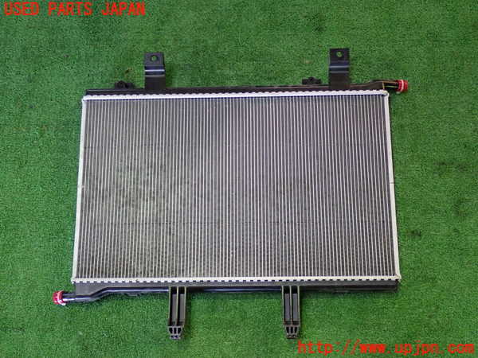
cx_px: 239
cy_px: 179
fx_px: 649
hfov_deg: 40.4
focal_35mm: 47
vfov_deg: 30.9
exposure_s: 1/50
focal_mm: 8.4
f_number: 3.1
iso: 640
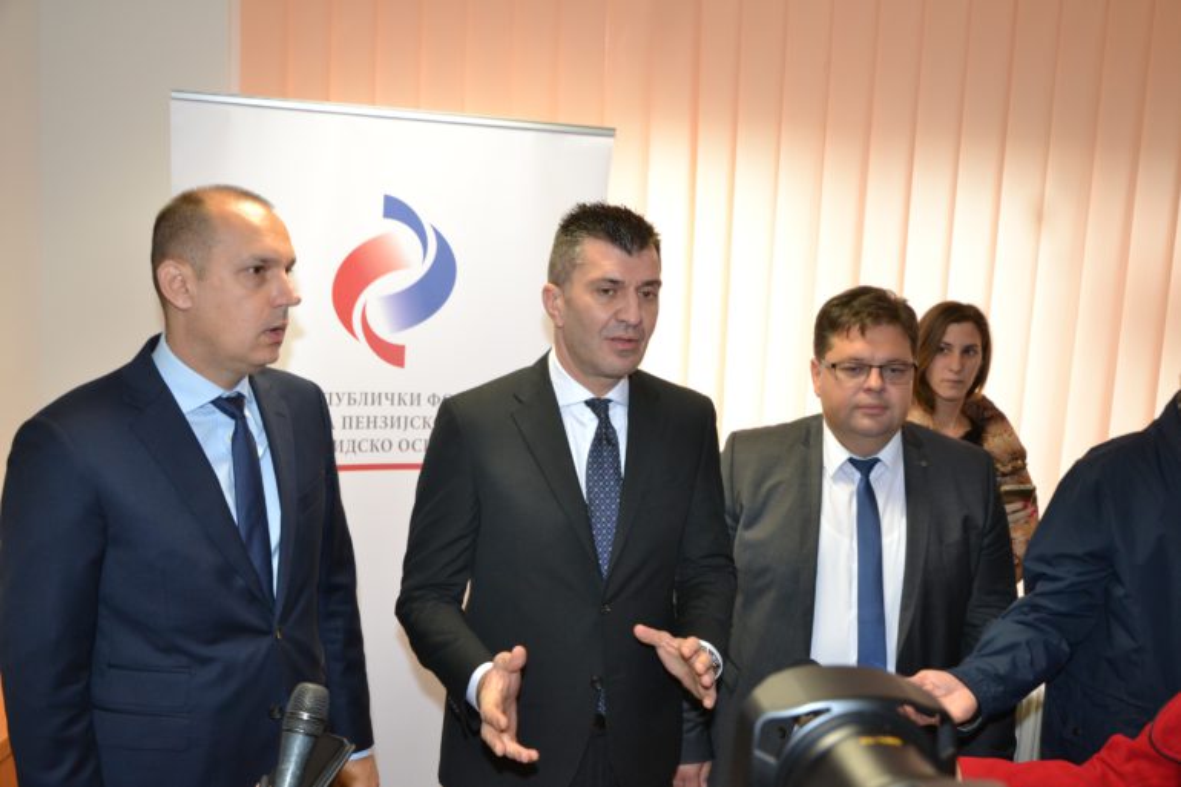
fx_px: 1181
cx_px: 590
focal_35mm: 36
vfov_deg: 36.9
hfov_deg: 53.1
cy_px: 394
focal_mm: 24
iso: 800
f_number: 5.6
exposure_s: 1/60
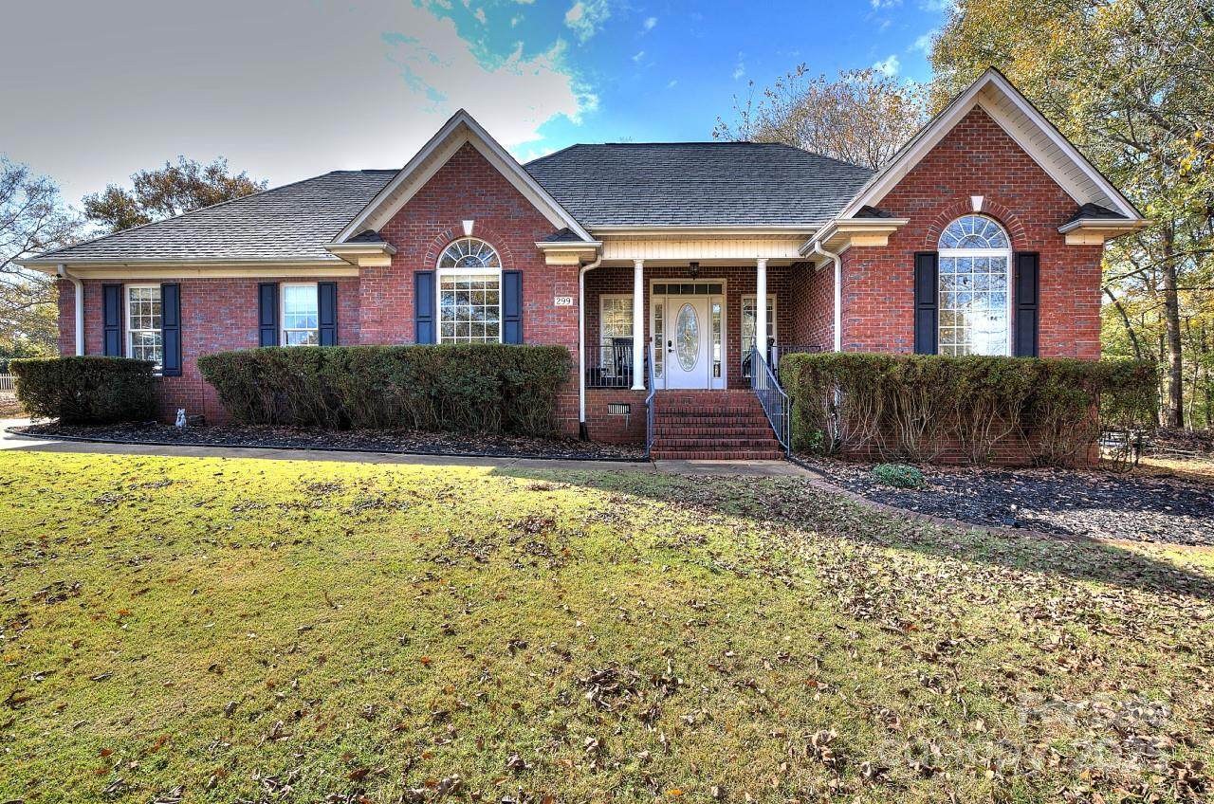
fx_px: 572
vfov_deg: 70.2
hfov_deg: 93.4
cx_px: 607
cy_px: 402
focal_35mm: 17
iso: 400
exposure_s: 1/100
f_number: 11
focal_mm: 17
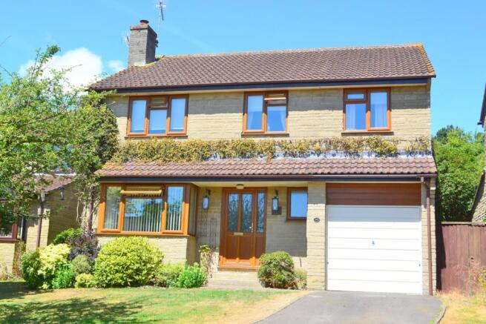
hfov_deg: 45.0
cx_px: 243
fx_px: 587
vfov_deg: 30.9
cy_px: 162
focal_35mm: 44
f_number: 11
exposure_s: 1/500
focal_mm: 29
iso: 400
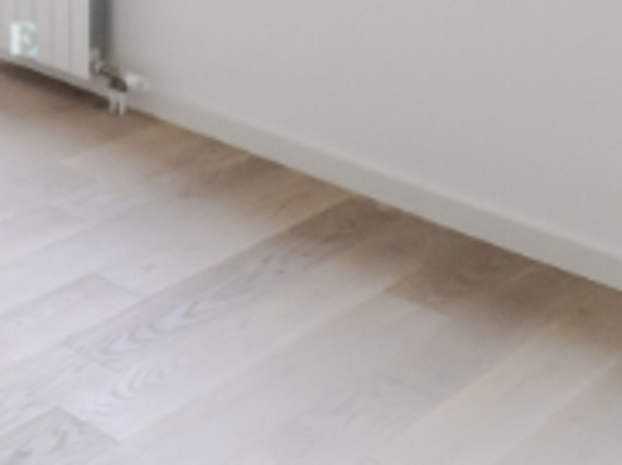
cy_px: -356
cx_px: -219
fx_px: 1382
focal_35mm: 77
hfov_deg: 22.3
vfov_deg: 16.3
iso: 400
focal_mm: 7
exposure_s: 1/80
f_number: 4
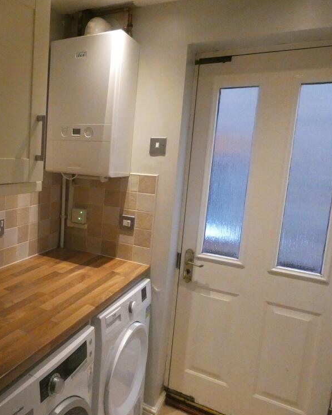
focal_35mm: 27
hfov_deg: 49.1
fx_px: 332
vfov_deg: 64.1
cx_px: 52
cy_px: 202
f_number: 2.8
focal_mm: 3.6
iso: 1250
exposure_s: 1/125
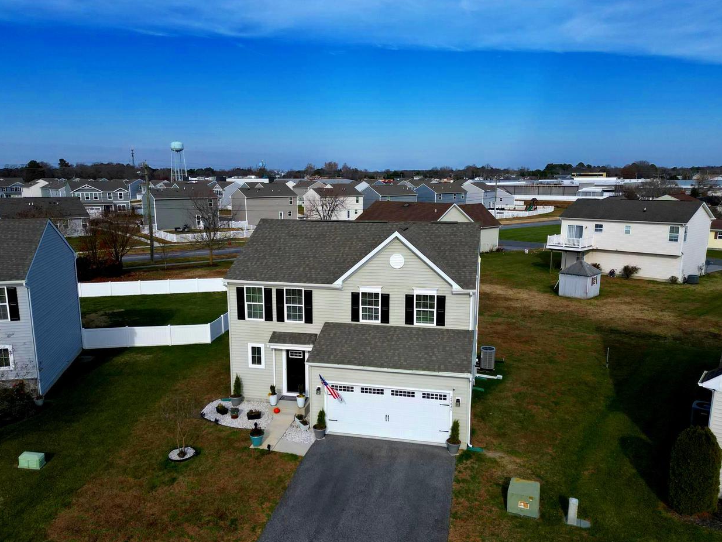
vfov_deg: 49.7
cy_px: 297
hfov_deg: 63.4
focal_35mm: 28
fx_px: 584
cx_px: 353
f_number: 1.7
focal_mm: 6.72
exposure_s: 1/3200
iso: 100
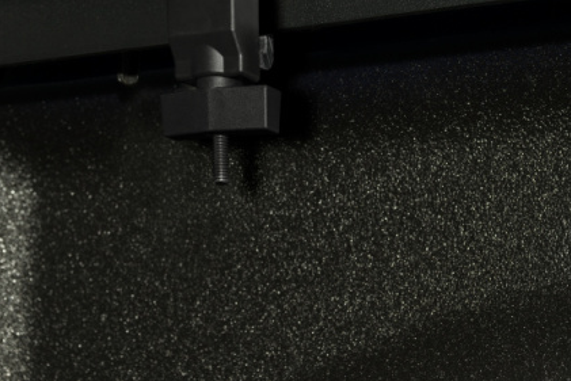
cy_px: 47
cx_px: 247
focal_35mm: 133
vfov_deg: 10.3
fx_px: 2110
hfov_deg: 15.4
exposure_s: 1/60
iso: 100
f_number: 10
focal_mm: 70
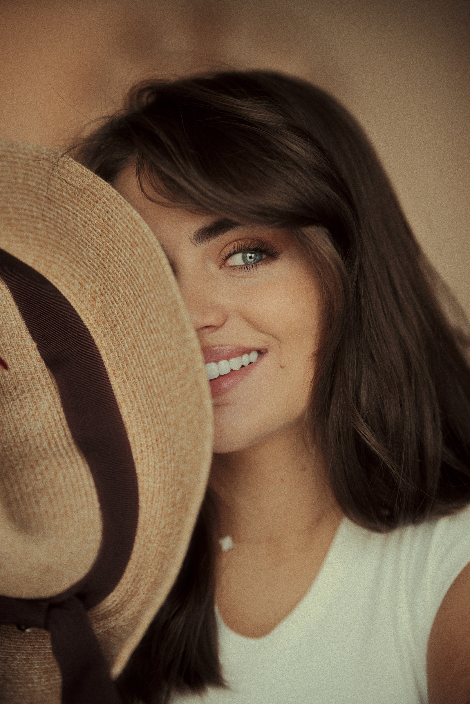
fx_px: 1664
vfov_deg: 23.9
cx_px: 235
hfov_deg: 16.1
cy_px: 352
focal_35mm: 85
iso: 320
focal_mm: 85
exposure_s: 1/400
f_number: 2.5
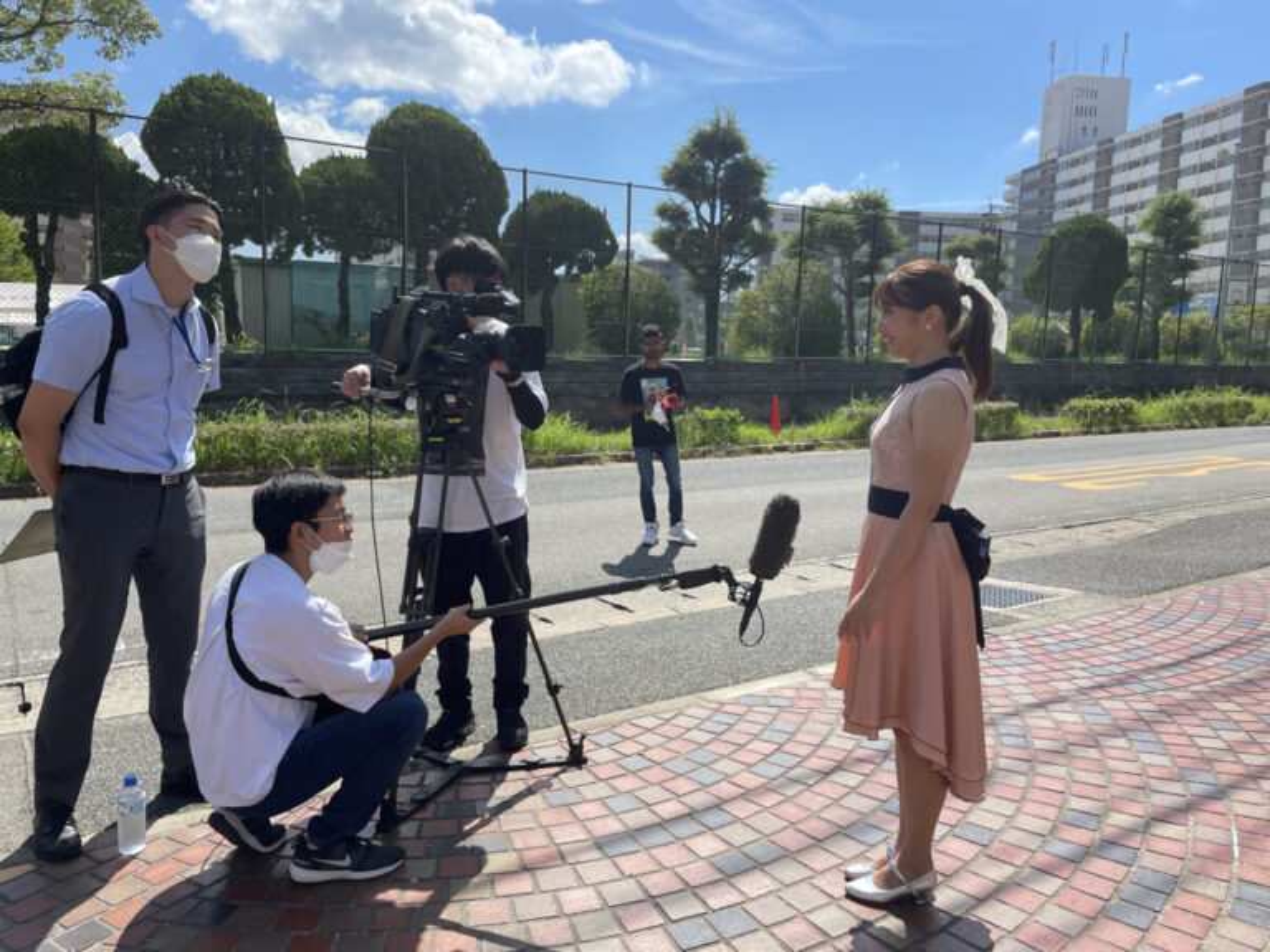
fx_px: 954
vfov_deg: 53.1
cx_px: 635
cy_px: 476
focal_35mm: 26
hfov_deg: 67.3
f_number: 1.6
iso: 32
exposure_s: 1/3300
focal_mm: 4.2
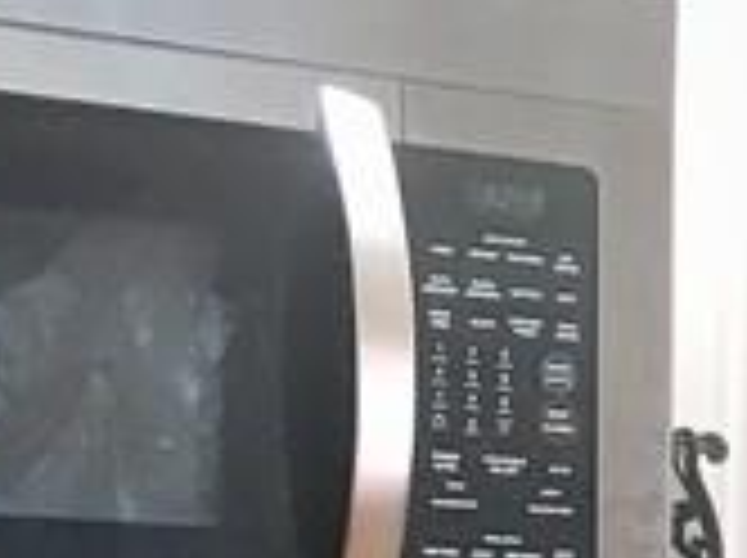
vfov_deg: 8.0
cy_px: 994
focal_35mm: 179
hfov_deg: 10.4
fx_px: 3857
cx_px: 1377
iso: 32
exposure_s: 1/30
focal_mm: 4.15
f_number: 2.2
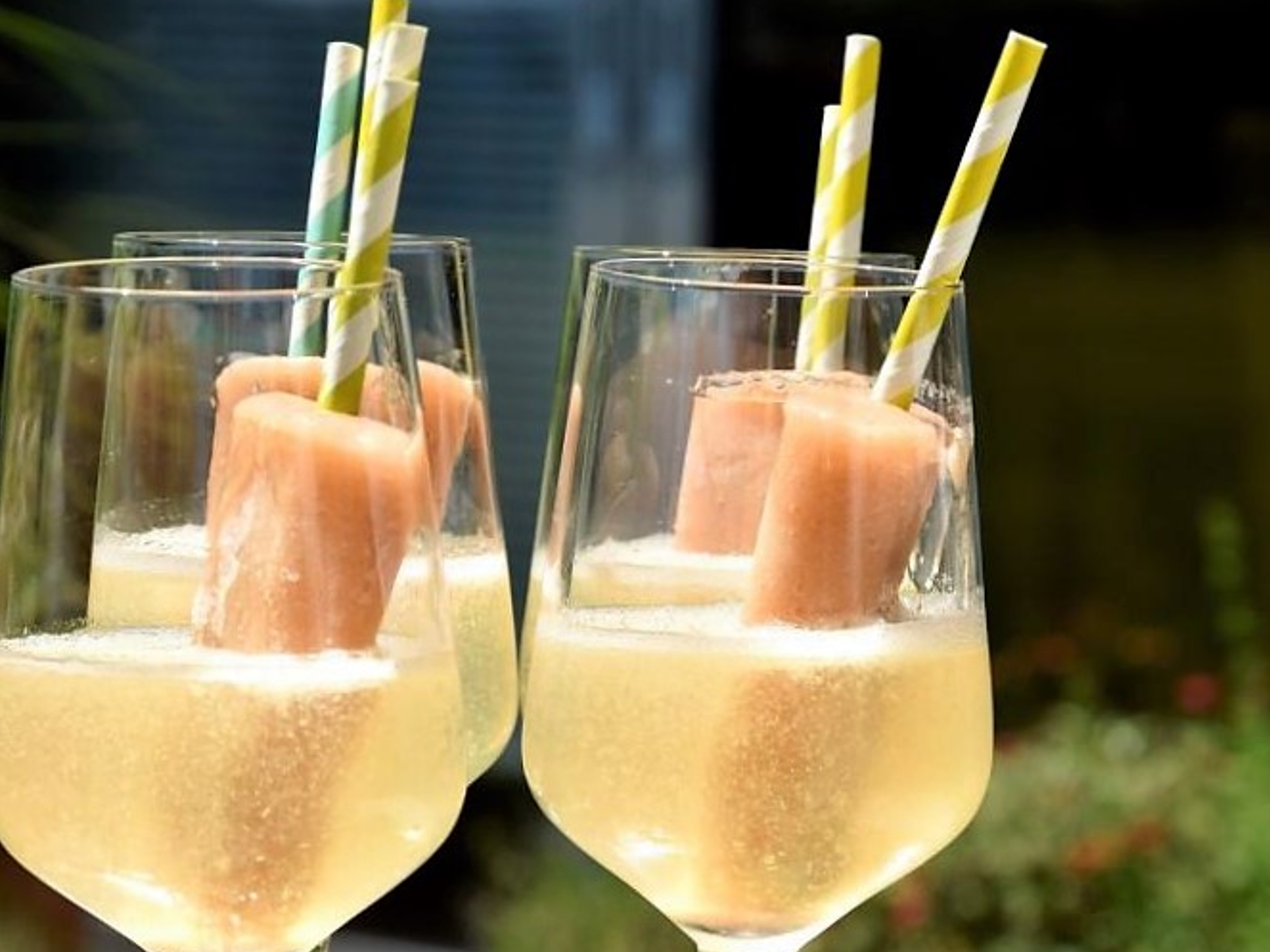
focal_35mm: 163
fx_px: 5969
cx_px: 635
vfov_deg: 9.1
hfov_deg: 12.1
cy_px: 918
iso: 320
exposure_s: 1/1000
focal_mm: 75
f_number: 8
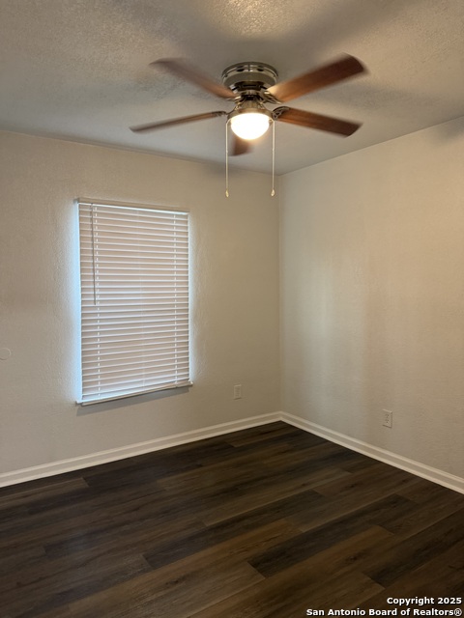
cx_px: 232
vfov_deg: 71.6
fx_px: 429
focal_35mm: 24
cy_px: 309
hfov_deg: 56.8
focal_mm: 6.76
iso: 250
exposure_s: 1/60
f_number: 1.78
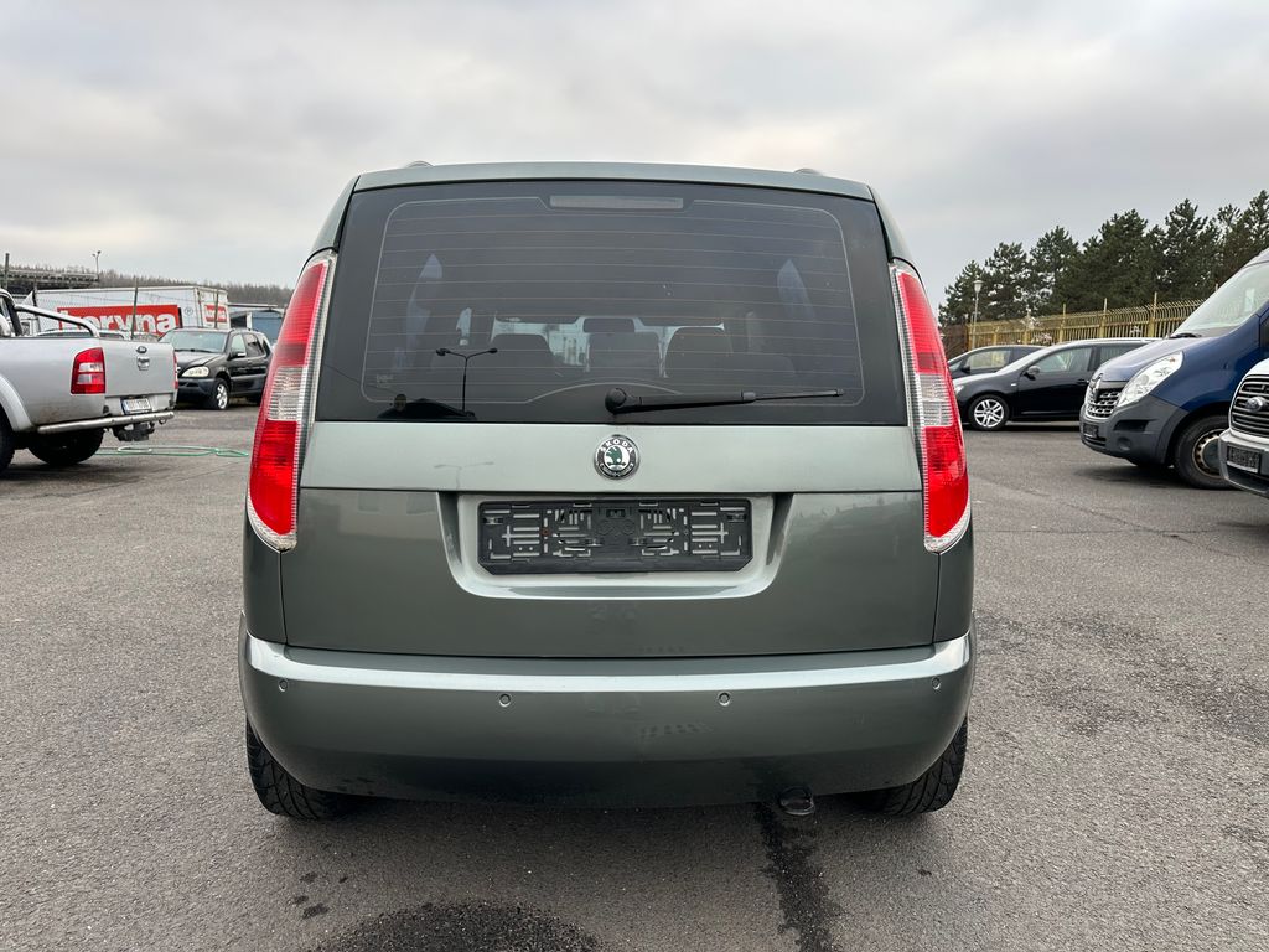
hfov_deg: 71.6
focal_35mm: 24
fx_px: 880
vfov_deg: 56.8
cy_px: 476
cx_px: 634
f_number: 1.78
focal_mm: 6.86
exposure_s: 1/139
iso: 64
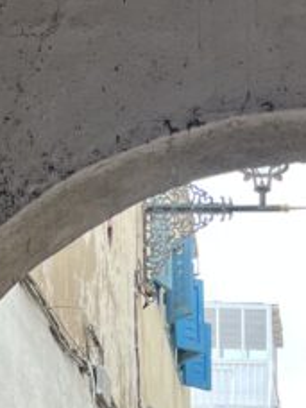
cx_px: 315
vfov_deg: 14.5
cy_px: 768
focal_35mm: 117
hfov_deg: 12.5
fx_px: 1379
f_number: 1.6
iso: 50
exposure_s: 1/122
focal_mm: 5.1
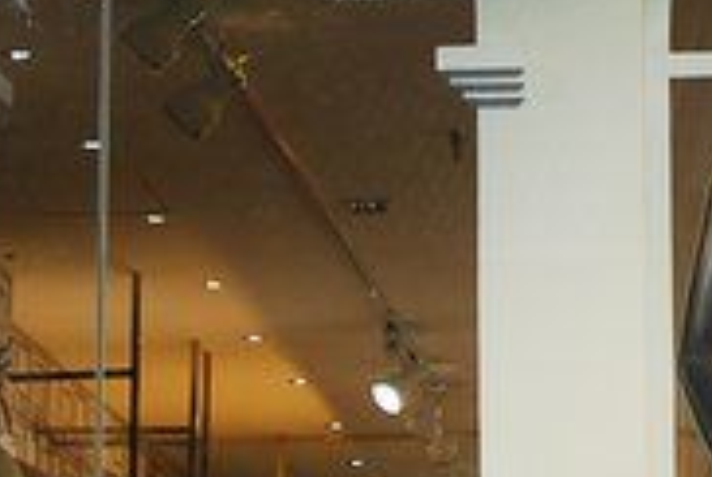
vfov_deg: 6.8
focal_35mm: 202
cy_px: -115
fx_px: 4002
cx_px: 888
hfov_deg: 10.0
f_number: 3.2
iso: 100
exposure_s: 1/60
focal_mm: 24
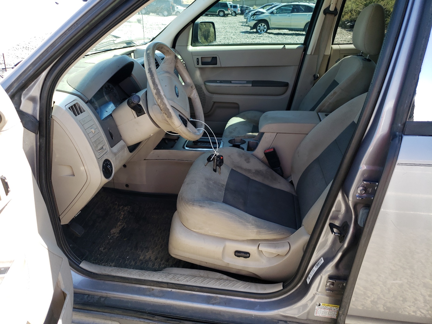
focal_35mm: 26
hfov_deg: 67.3
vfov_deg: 53.1
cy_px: 162
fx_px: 324
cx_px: 216
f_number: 1.5
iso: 50
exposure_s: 1/370
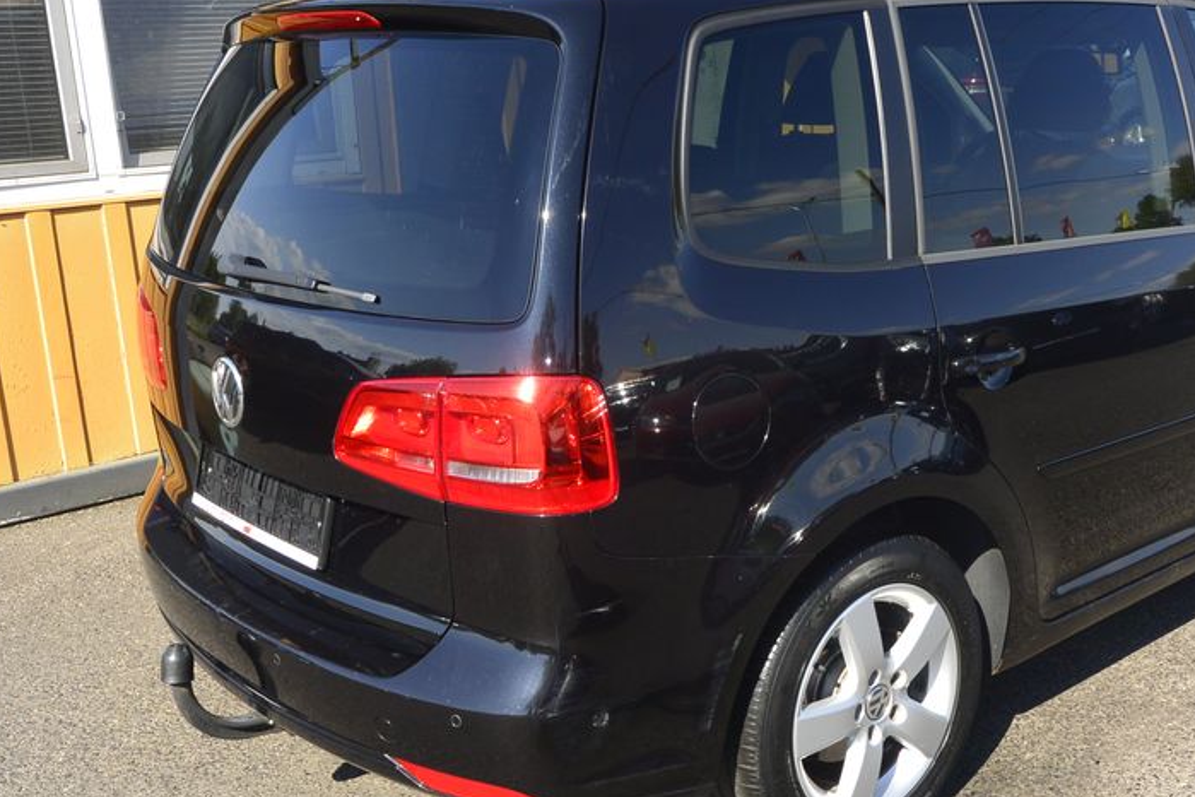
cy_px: 430
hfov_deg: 46.8
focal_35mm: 41
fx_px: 1361
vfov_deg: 32.6
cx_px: 773
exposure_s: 1/250
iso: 160
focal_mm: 10.7
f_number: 6.3
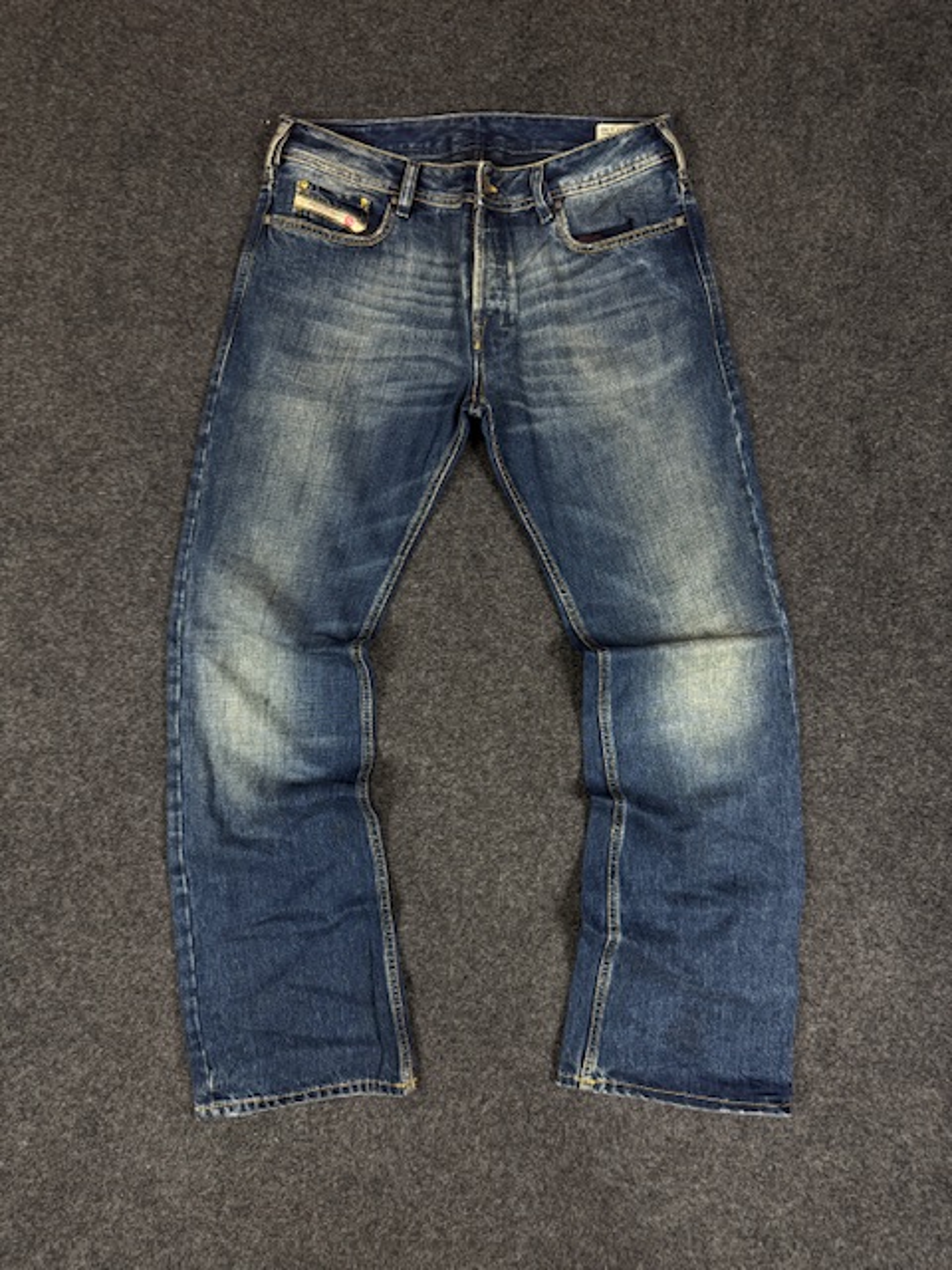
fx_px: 880
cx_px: 476
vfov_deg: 71.6
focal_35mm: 24
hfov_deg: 56.8
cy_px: 635
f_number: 1.78
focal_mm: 6.76
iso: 100
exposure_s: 1/50
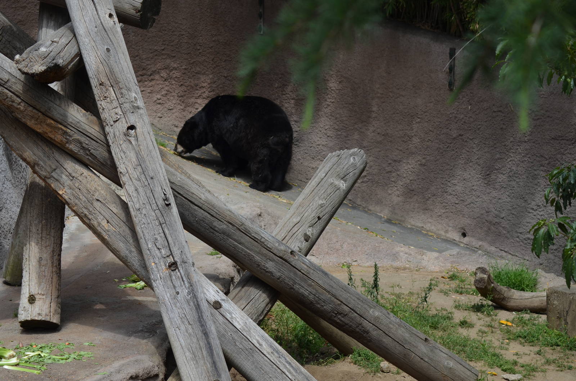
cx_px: 288
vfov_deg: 13.0
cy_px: 190
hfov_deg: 19.5
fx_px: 1677
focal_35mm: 105
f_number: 5.6
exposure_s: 1/500
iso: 200
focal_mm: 70
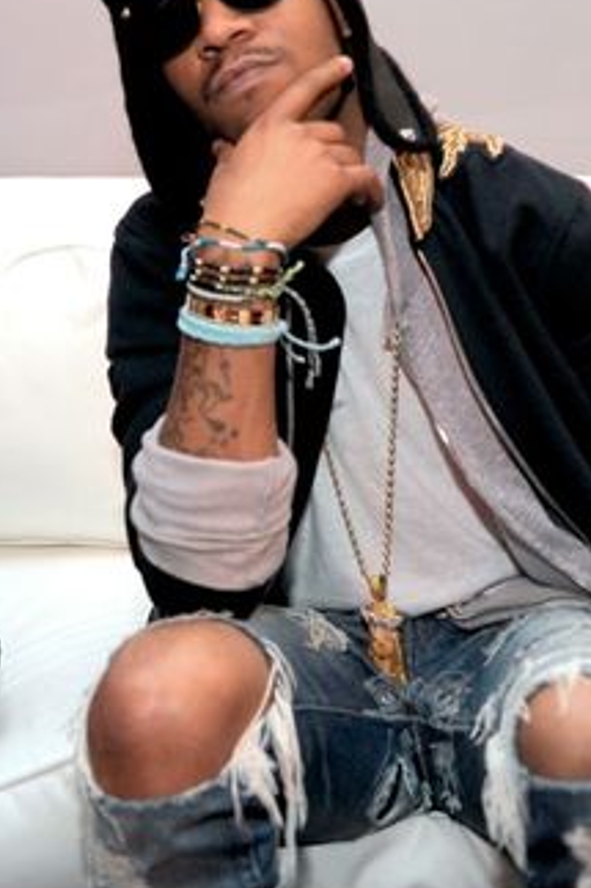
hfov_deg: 25.5
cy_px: 401
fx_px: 1306
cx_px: 346
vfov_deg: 37.5
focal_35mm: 53
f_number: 3.2
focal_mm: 38
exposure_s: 1/60
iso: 500
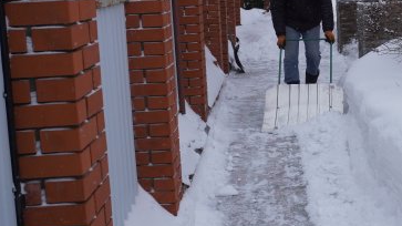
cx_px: 306
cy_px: 73
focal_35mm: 77
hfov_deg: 27.2
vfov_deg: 15.7
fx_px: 819
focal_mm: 29
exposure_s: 1/500
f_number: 9
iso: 400
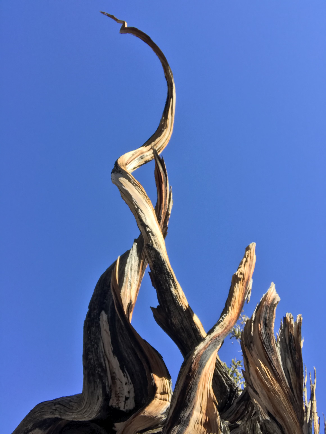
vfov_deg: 56.8
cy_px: 217
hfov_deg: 44.2
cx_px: 163
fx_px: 401
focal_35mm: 32
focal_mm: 2.87
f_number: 2.2
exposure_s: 1/348
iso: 25
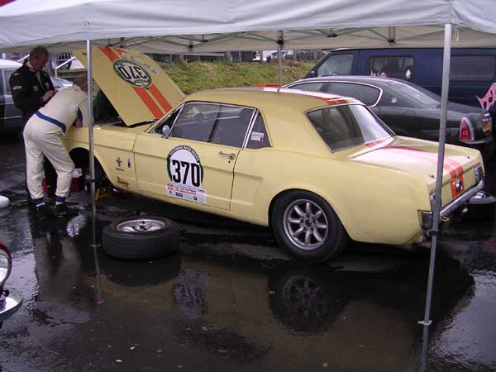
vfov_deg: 37.7
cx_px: 248
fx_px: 544
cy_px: 186
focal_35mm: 38
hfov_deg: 49.0
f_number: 2.8
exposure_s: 1/167
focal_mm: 5.8
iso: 100
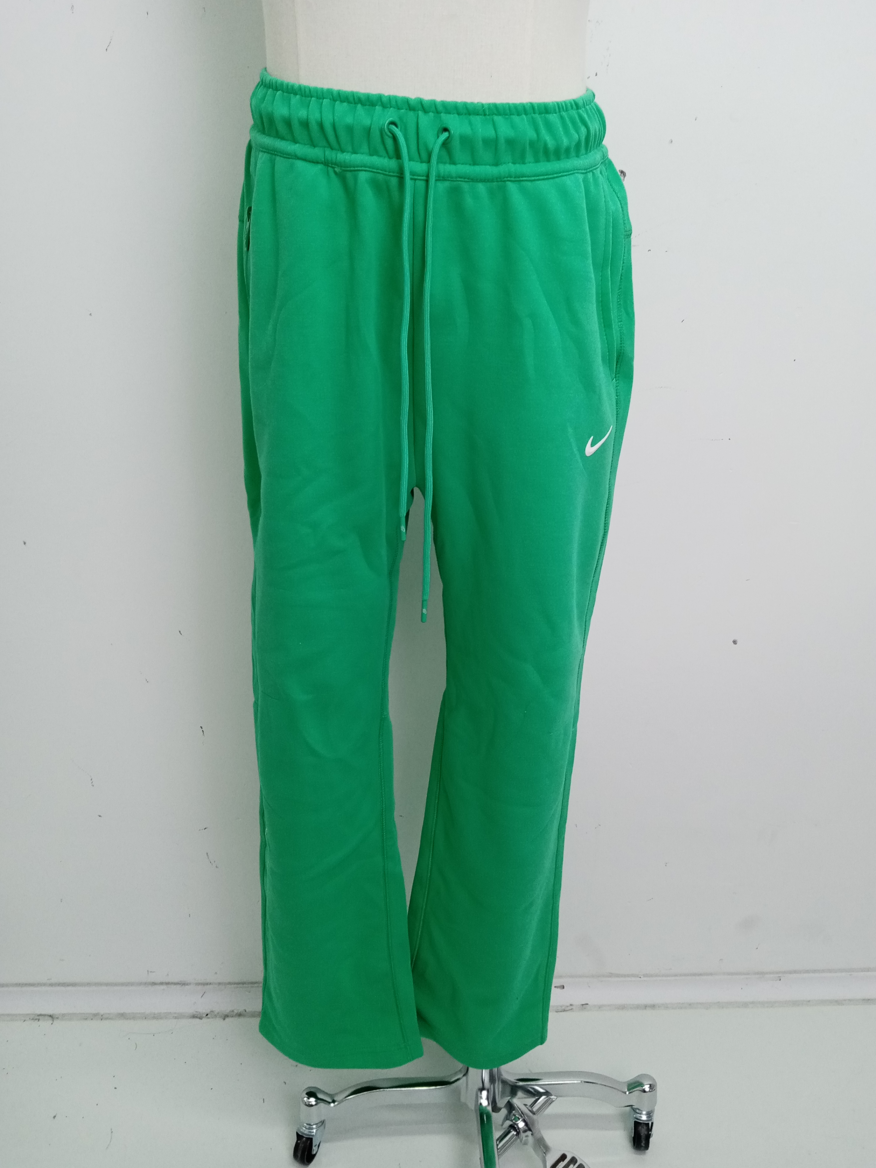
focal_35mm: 27
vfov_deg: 65.3
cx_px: 450
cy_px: 582
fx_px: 911
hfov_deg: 51.3
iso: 199
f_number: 1.8
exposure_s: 1/100
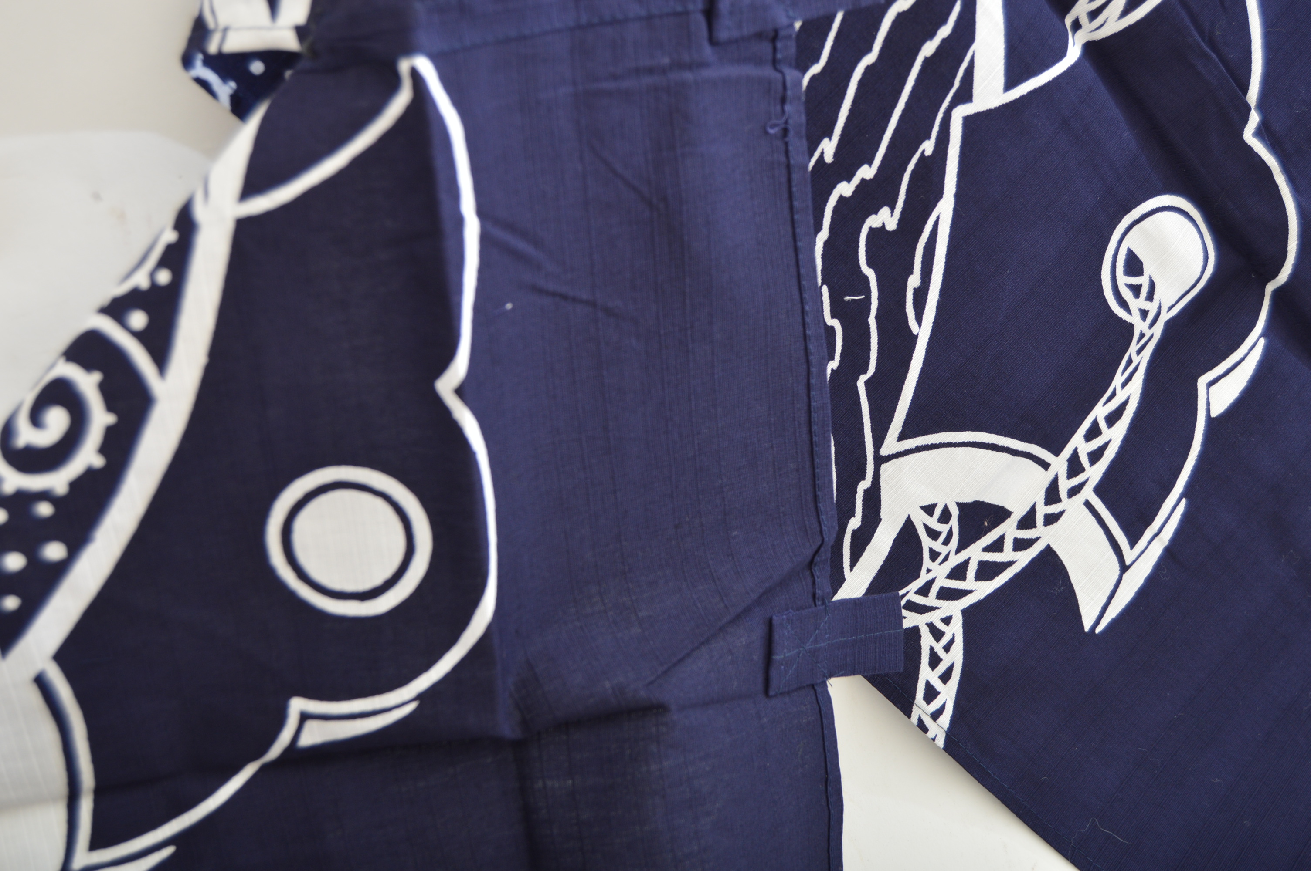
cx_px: 656
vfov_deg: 28.0
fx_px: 1746
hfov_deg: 41.1
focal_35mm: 48
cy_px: 436
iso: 200
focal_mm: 32
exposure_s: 1/200
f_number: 5
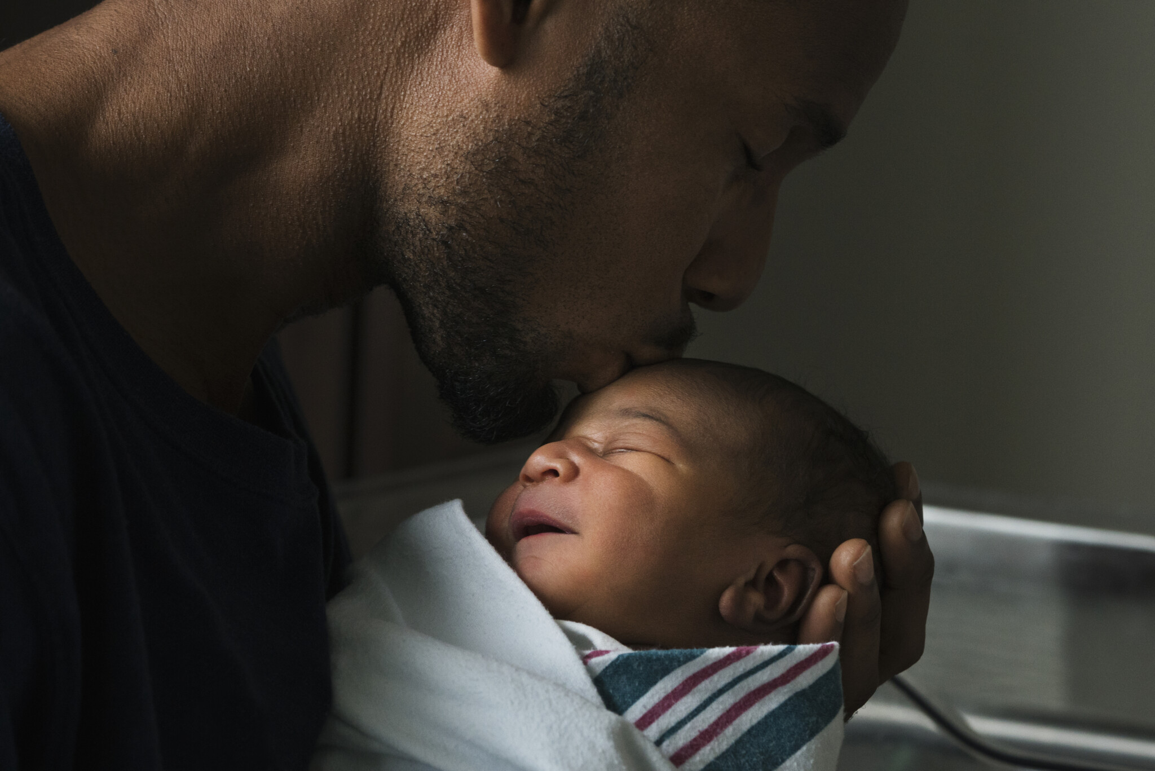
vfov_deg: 10.2
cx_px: 578
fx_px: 4333
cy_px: 386
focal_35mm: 135
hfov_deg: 15.2
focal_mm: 90
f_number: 5.6
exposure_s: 1/60
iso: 2000
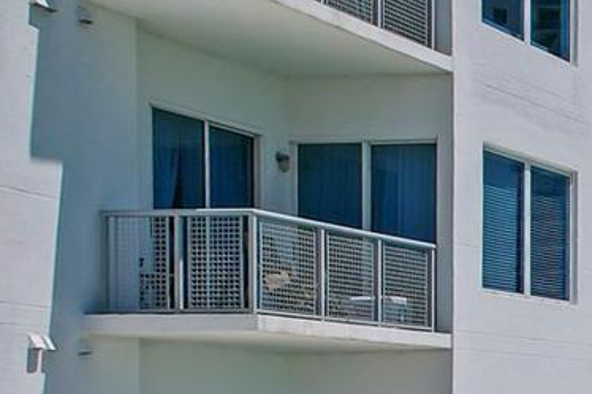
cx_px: 1154
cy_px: 737
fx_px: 1545
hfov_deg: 16.8
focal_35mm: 94
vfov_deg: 13.0
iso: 130
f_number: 2.8
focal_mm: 8.38
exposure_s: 1/6000
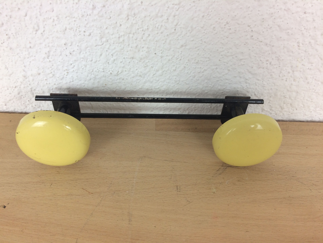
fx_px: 271
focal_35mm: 29
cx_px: 162
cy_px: 122
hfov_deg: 61.7
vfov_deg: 48.2
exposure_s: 1/50
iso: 40
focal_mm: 4.15
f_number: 2.2
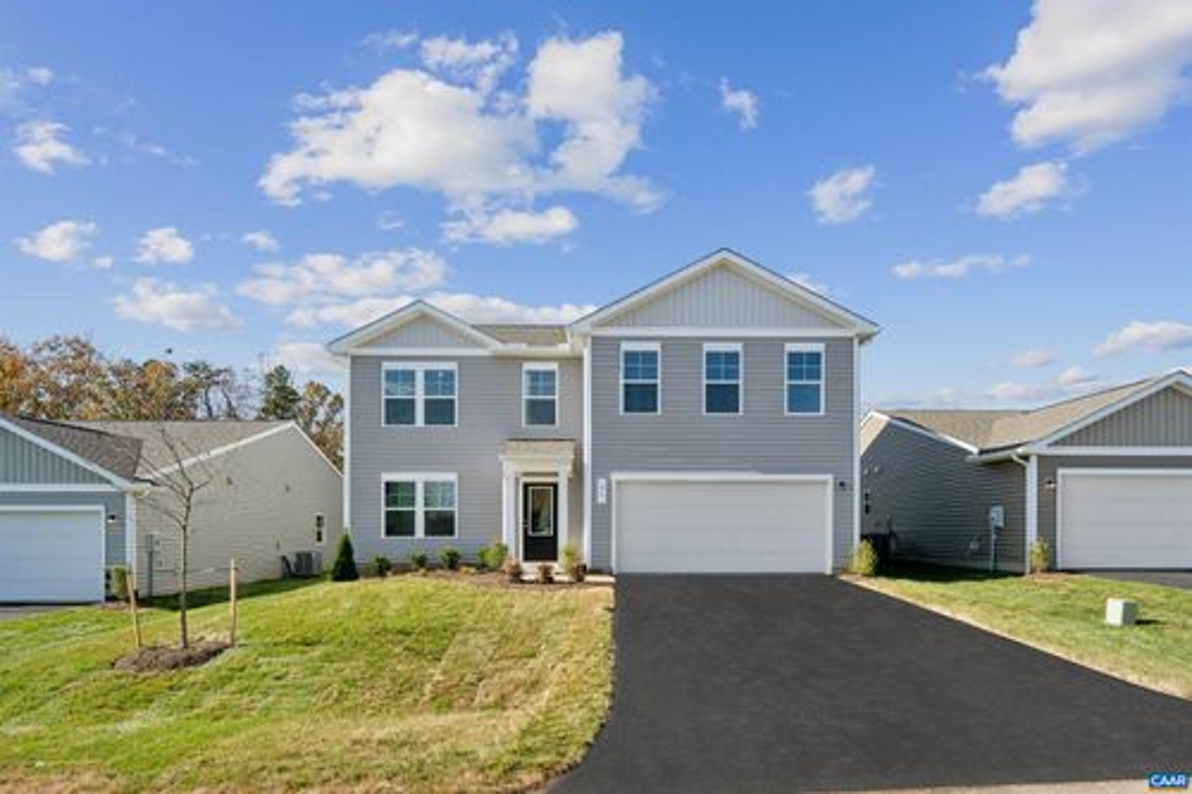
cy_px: 397
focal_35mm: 18
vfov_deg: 67.3
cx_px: 596
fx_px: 596
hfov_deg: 90.0
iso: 100
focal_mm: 18
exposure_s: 1/250
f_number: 8
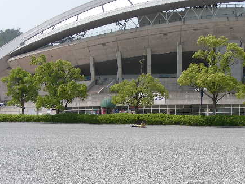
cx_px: 143
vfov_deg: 26.0
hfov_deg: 34.3
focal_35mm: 56
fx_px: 397
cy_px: 119
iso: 50
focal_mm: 6.3
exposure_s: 1/428
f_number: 4
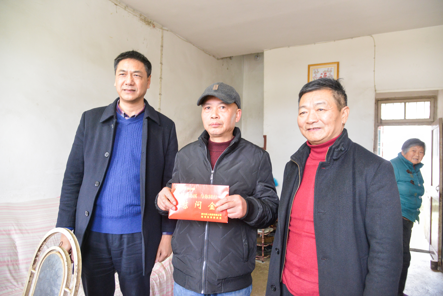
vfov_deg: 53.2
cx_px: 222
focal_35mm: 24
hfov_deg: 73.7
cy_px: 148
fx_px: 295
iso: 3200
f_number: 4
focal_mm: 24
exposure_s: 1/25
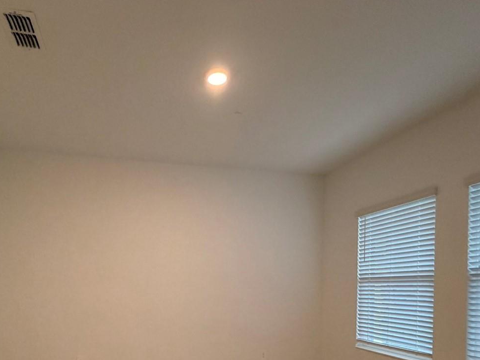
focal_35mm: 23
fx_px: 319
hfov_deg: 72.5
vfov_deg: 54.4
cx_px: 176
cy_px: 293
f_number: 2.2
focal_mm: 2.22
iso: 320
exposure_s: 1/120
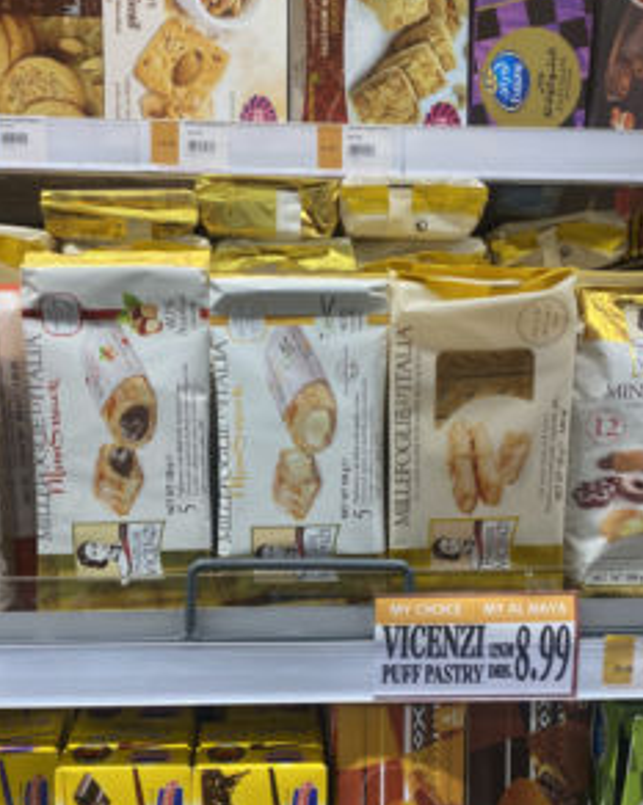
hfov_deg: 40.1
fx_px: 882
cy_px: 456
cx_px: 319
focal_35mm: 37
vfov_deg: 49.0
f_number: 1.8
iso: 64
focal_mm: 4.25
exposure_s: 1/100
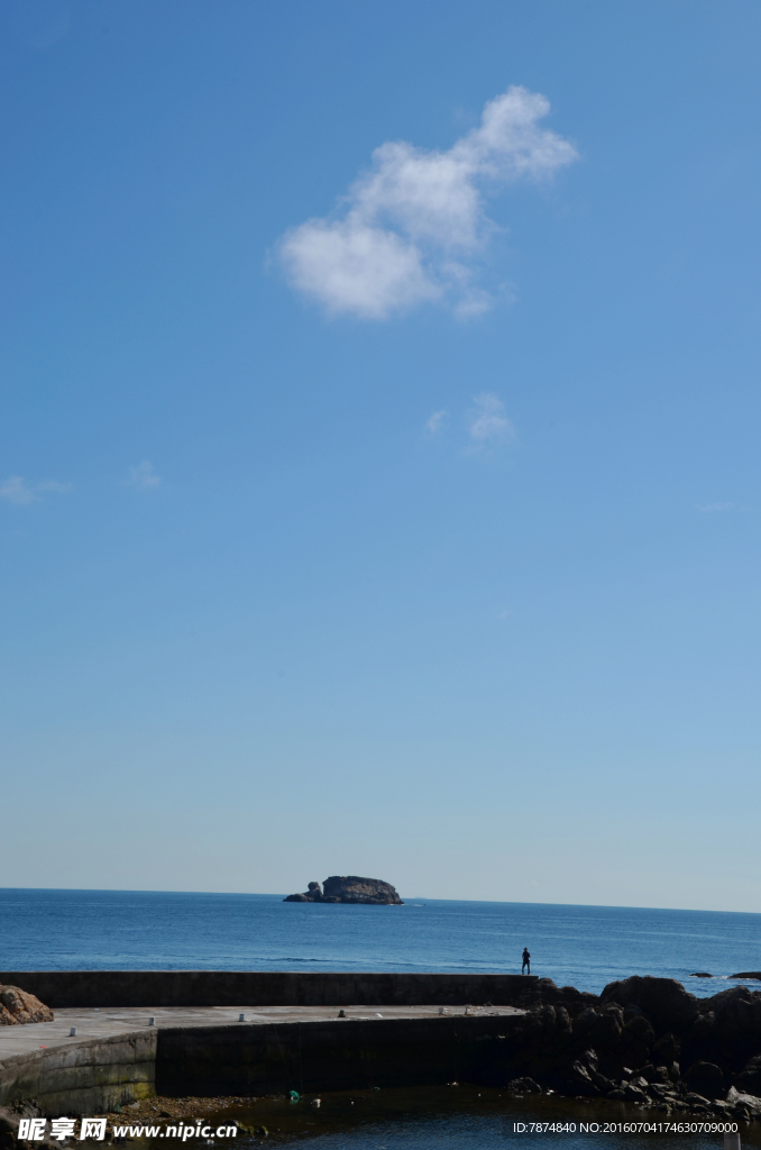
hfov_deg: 23.7
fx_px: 1816
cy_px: 575
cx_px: 380
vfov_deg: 35.1
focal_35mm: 57
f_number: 16
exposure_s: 1/125
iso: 100
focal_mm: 38
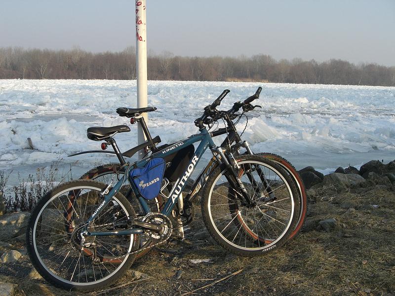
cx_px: 198
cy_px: 148
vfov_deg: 37.7
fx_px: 434
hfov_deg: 49.0
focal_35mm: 38
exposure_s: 1/400
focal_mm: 6.3
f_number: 4.4
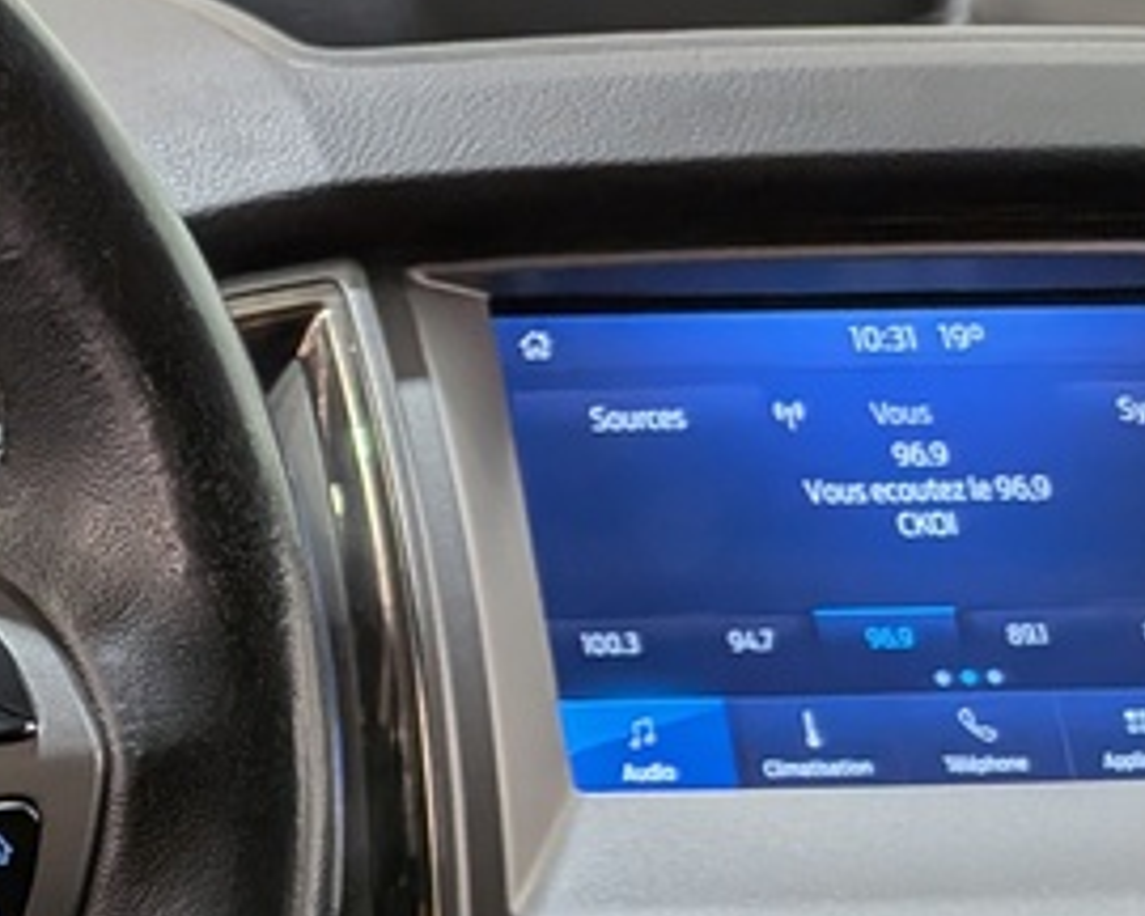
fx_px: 3016
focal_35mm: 89
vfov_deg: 17.0
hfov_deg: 17.2
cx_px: -963
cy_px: 852
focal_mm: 4.53
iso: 26
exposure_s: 1/122
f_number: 1.7
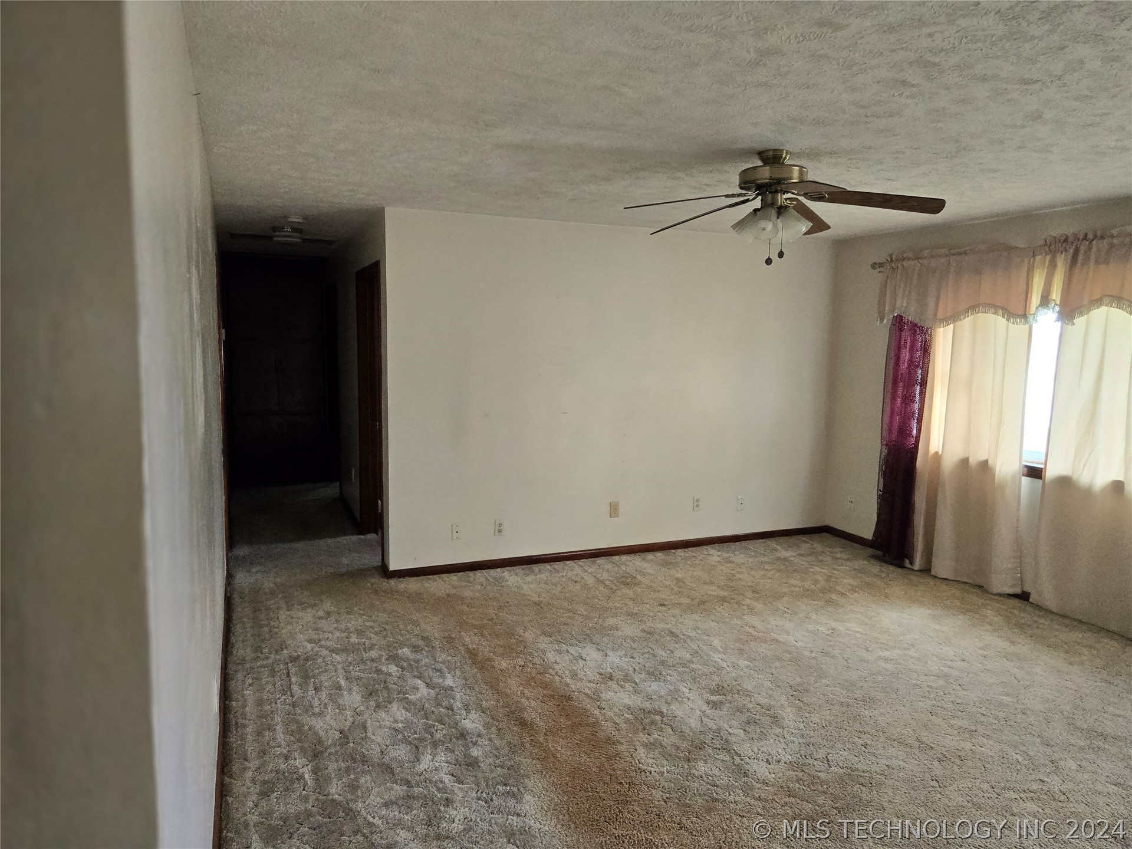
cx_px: 566
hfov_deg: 73.9
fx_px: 752
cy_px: 424
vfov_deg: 58.9
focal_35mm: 23
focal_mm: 5.4
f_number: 1.8
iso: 320
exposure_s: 1/240
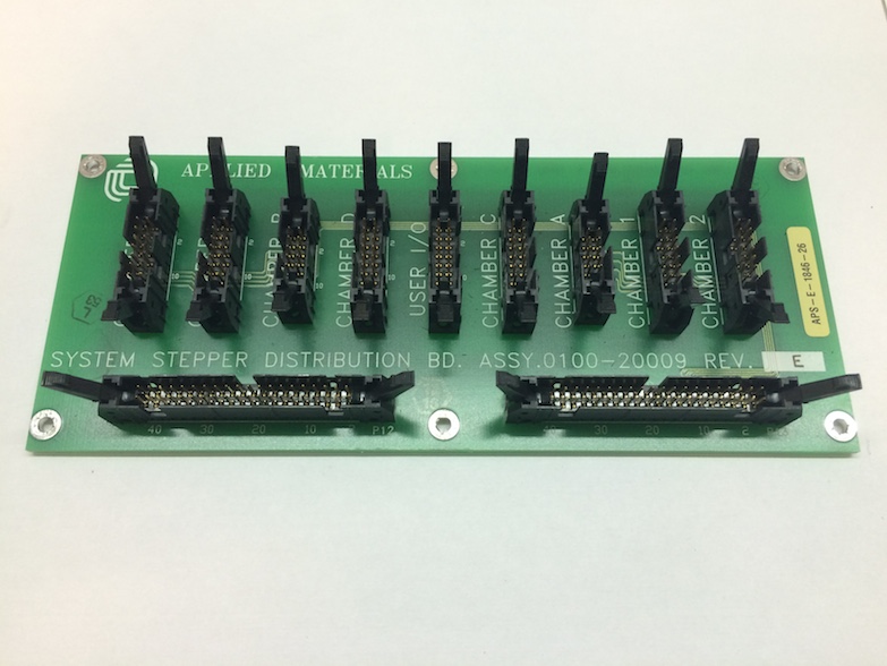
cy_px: 333
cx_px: 444
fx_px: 743
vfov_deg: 48.3
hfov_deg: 61.6
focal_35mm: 29
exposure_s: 1/33
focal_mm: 4.15
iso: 64
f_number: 2.2
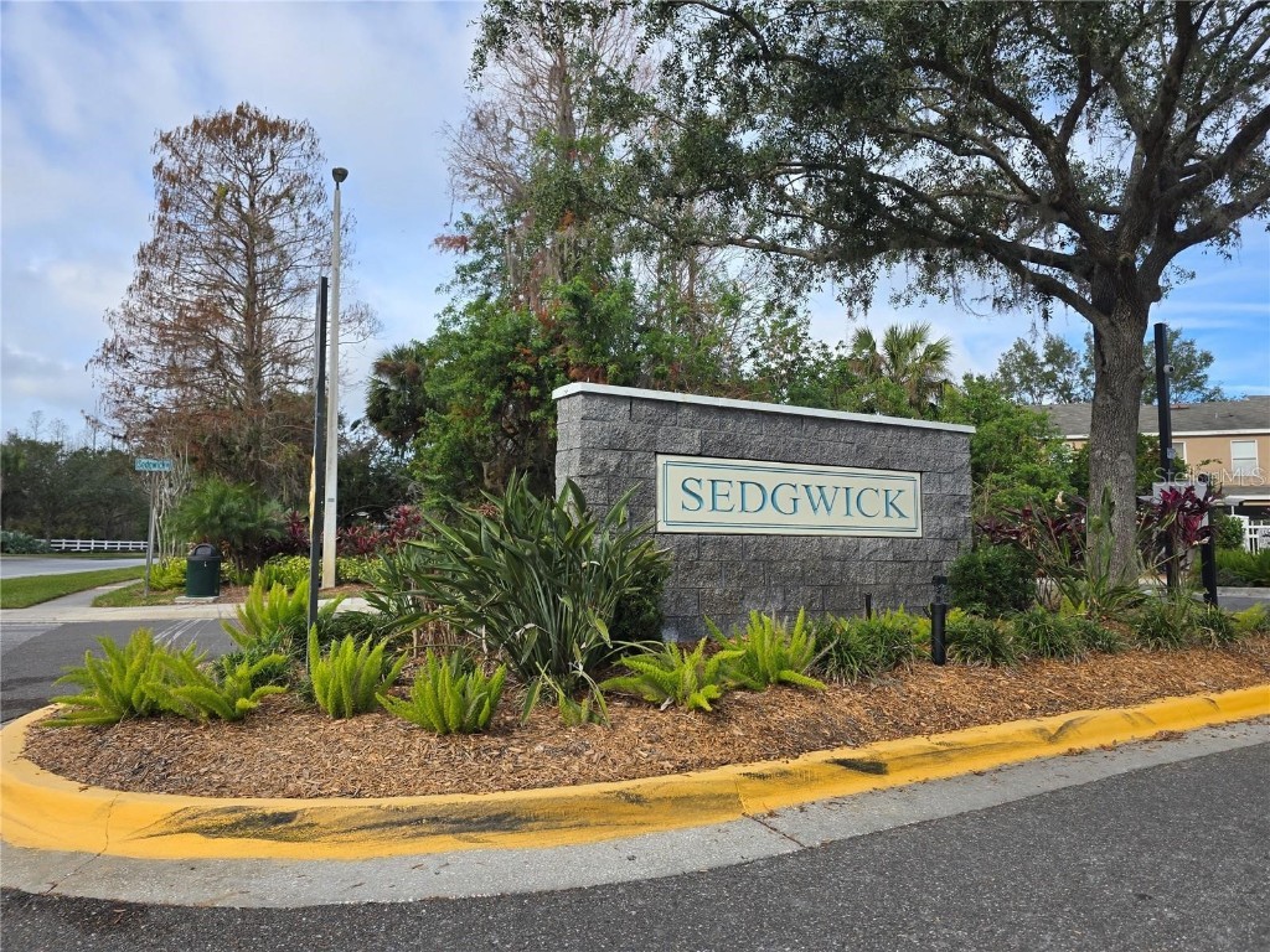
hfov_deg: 73.9
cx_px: 635
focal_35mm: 23
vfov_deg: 58.9
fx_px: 844
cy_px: 476
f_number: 1.7
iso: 12
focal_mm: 6.3
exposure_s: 1/569
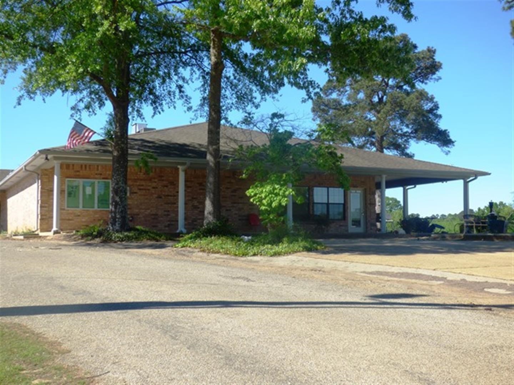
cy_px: 192
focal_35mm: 46
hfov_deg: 41.2
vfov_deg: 31.5
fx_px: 683
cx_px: 257
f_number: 3.8
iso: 100
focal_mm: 8.24
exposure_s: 1/500
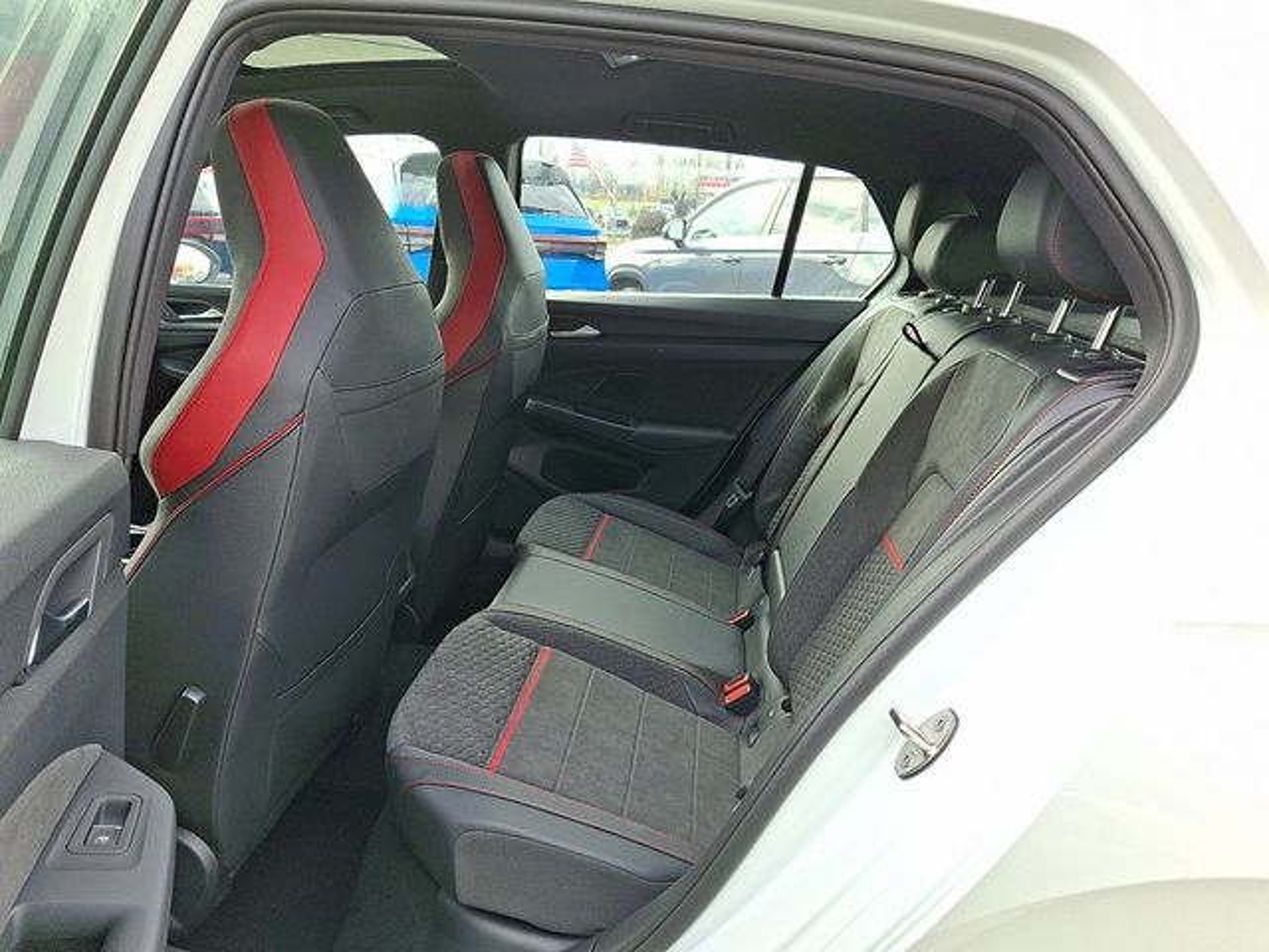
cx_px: 634
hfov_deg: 69.4
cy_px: 476
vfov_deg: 54.9
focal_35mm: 25
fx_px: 916
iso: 25
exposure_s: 1/154
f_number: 1.8
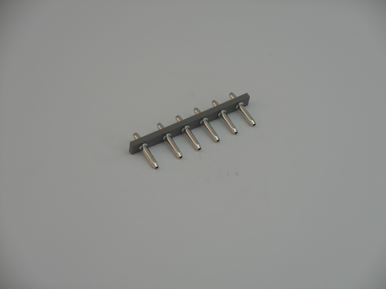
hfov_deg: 19.3
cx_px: 193
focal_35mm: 102
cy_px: 144
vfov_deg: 14.5
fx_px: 1137
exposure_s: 1/60
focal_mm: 18.2
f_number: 5.8
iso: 80
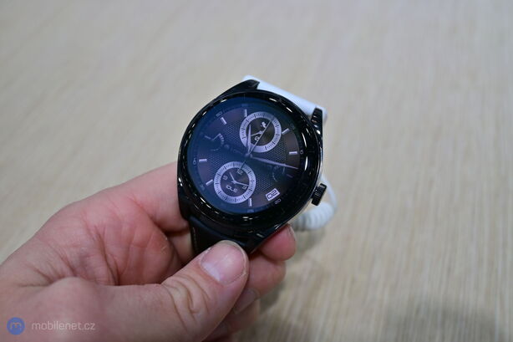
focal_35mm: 38
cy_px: 171
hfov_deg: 51.3
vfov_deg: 35.5
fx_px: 534
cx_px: 256
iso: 250
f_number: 4.2
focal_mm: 25
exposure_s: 1/400
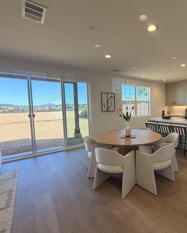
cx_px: 133
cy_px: 116
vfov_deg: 83.3
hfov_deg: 67.6
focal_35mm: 19
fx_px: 131
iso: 80
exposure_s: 1/120
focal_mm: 2.22
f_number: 2.2
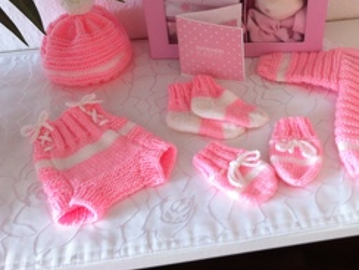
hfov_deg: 37.7
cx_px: 242
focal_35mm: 50
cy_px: 89
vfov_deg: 28.9
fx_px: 519
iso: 80
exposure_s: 1/15
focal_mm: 3.85
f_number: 2.8
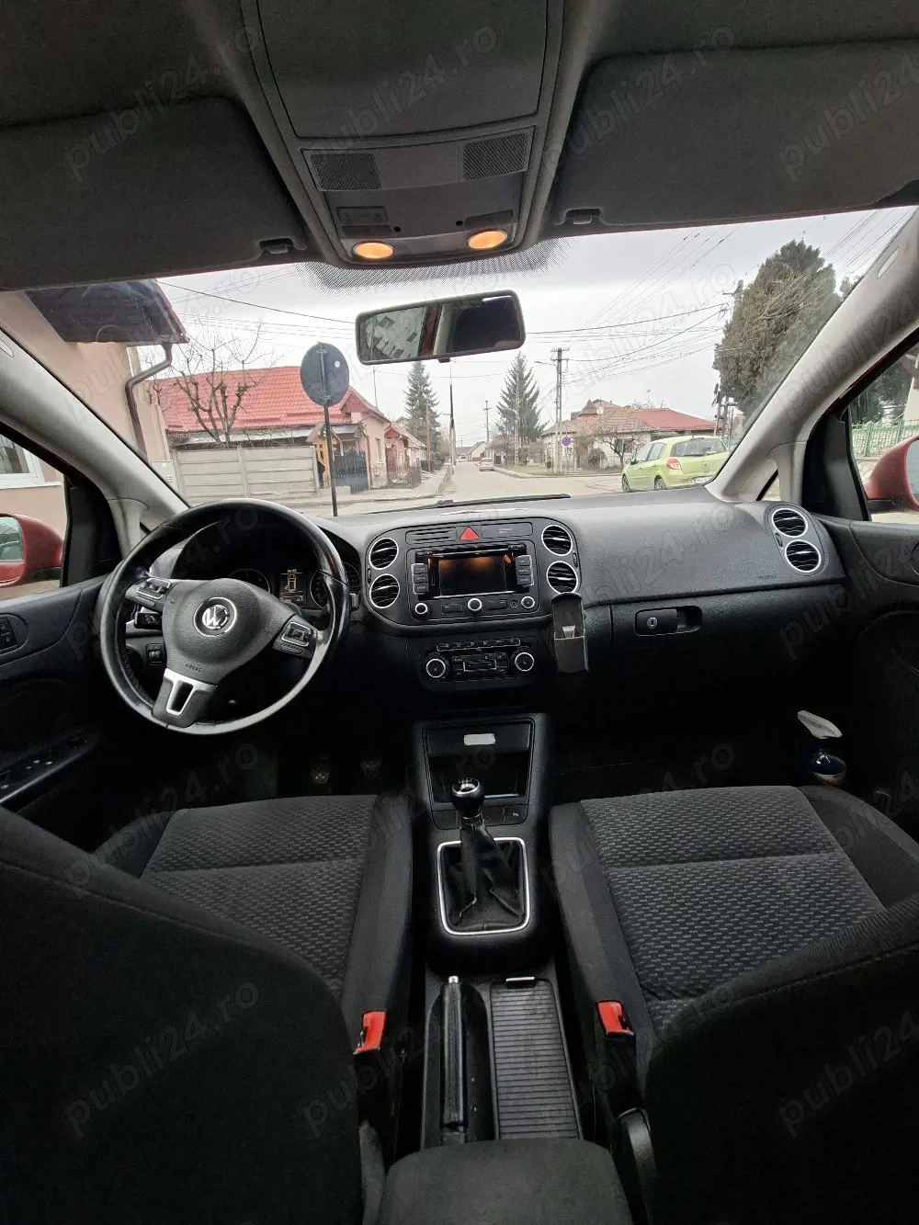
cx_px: 460
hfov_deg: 89.9
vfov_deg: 106.2
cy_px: 612
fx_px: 460
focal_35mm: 13
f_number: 2.2
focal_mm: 1.74
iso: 40
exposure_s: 1/50
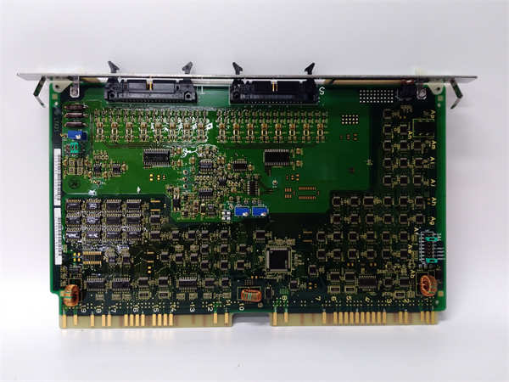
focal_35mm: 27
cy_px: 191
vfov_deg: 51.4
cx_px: 254
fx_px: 397
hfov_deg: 65.3
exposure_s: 1/33
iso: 312
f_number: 2
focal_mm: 3.79
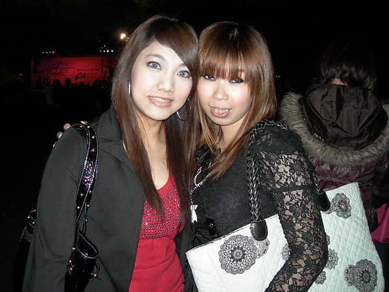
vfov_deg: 37.7
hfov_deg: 49.0
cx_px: 194
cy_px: 146
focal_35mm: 38
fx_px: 427
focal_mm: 7.8
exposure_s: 1/60.1
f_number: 2.8
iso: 50
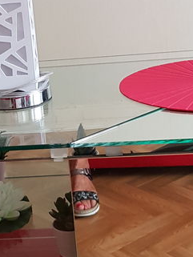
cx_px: 28
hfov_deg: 18.0
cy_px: 50
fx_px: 602
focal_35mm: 81
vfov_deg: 23.7
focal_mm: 4.2
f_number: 1.7
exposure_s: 1/25
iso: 250
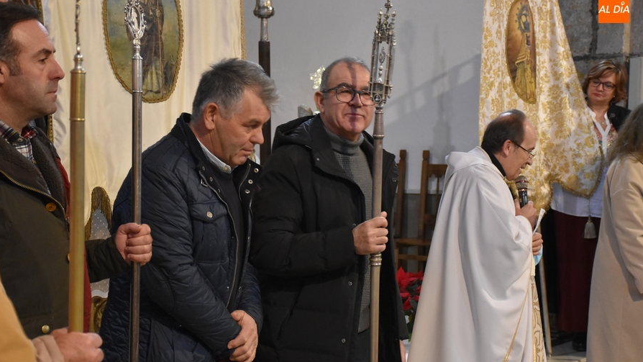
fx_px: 1296
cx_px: 321
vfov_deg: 15.9
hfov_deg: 27.9
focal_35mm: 76
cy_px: 194
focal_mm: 48
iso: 2200
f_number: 4.5
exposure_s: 1/60
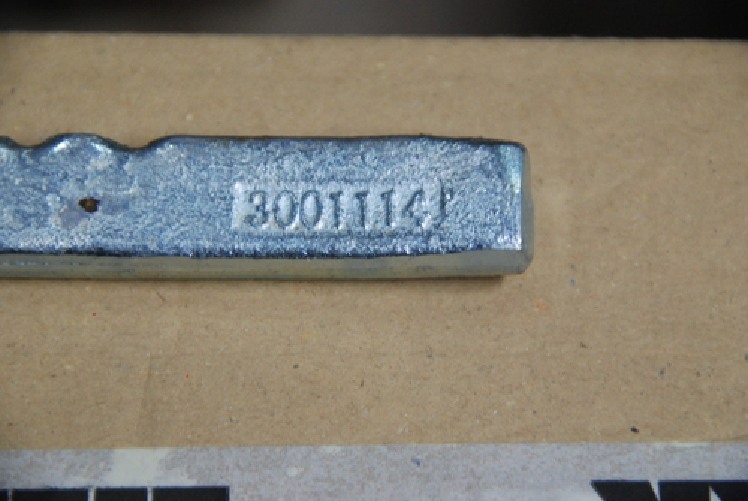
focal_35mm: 300
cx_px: 374
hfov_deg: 6.9
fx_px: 6242
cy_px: 250
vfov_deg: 4.6
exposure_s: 1/50
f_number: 5.6
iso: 1000
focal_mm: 200
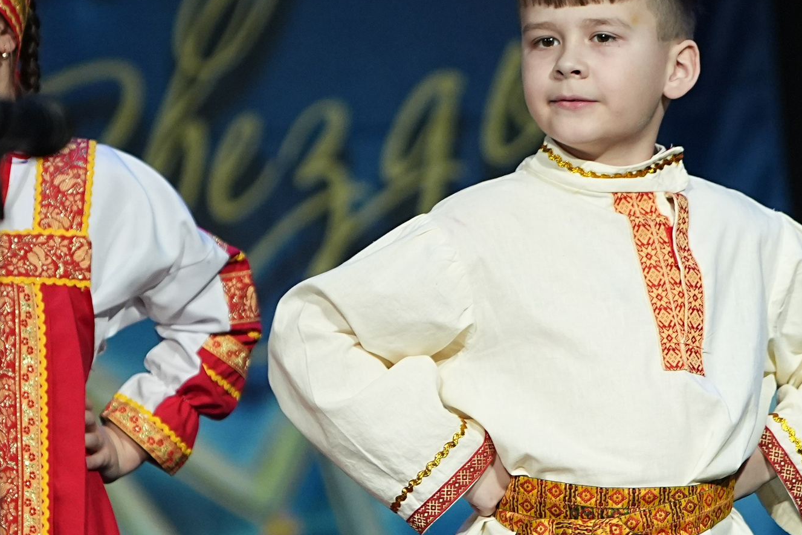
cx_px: 350
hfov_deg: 4.2
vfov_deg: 2.8
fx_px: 10961
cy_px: 316
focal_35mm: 492
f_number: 2.8
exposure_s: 1/400
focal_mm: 170
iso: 1600
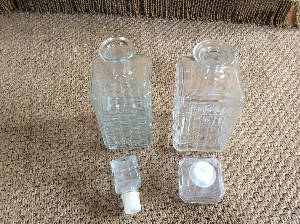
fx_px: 277
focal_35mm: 32
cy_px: 112
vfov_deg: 44.1
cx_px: 150
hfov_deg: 56.9
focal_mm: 3.3
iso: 200
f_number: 2.4
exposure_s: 1/25
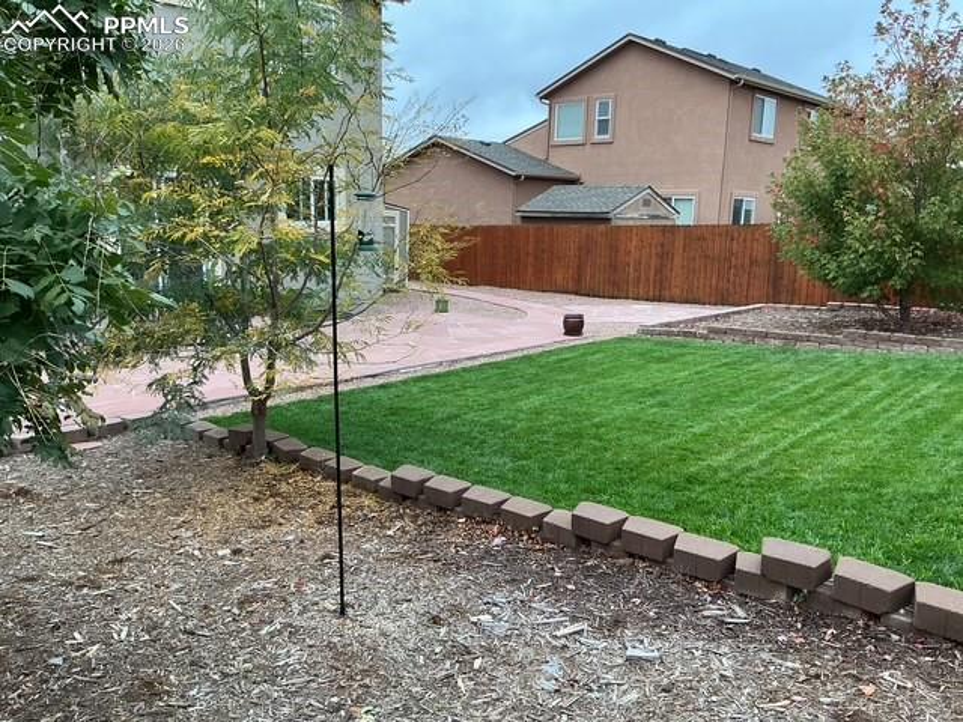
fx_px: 807
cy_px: 361
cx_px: 482
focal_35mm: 29
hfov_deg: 61.7
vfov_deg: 48.2
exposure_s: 1/153
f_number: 1.8
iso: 25
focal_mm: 3
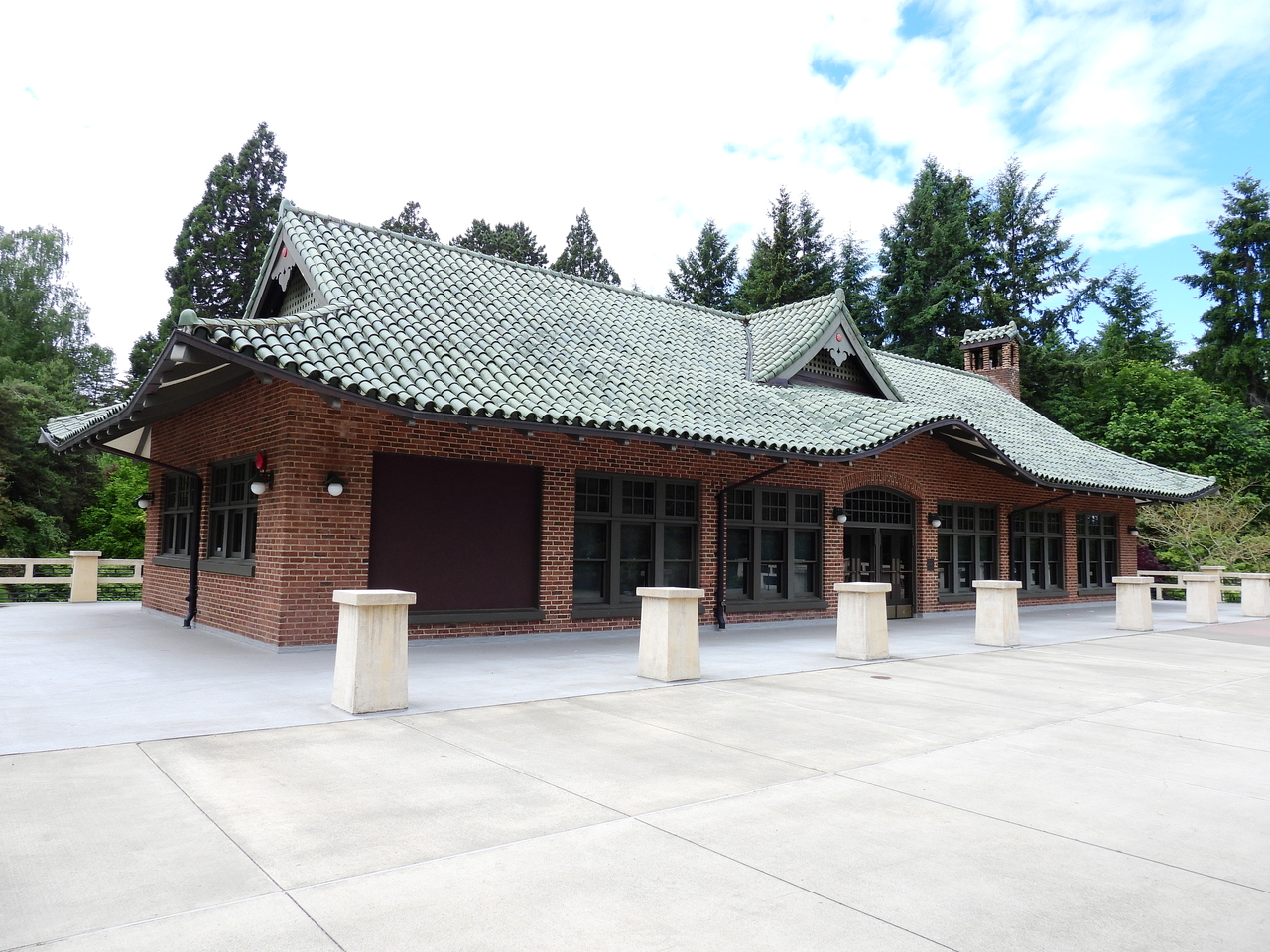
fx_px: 881
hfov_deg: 71.6
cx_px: 635
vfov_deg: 56.8
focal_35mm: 24
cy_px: 476
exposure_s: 1/800
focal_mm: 4.3
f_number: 2.8
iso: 100
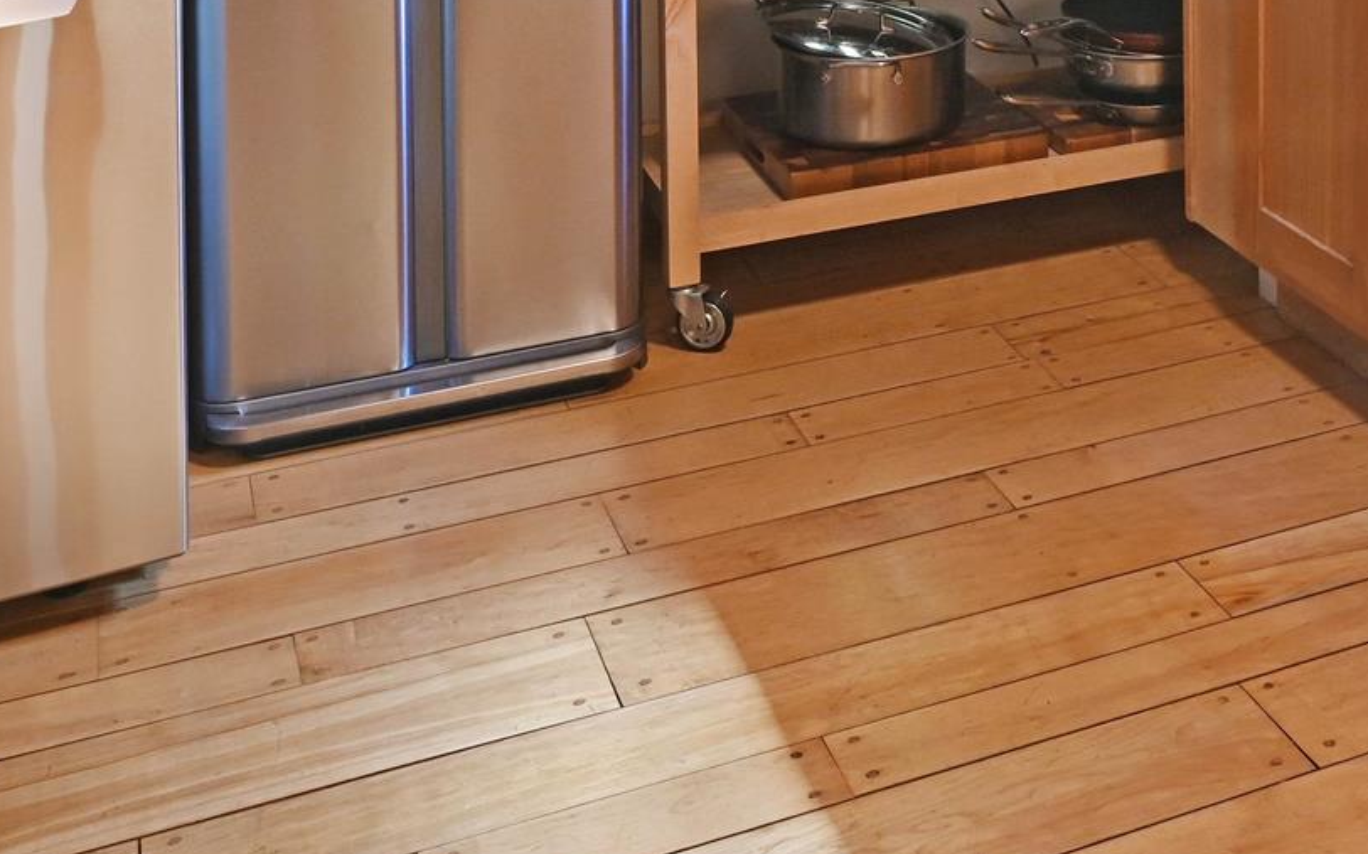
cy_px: -360
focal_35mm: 54
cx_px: 1191
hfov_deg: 35.6
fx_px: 2013
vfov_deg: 21.0
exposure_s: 1/3
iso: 400
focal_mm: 14
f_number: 11
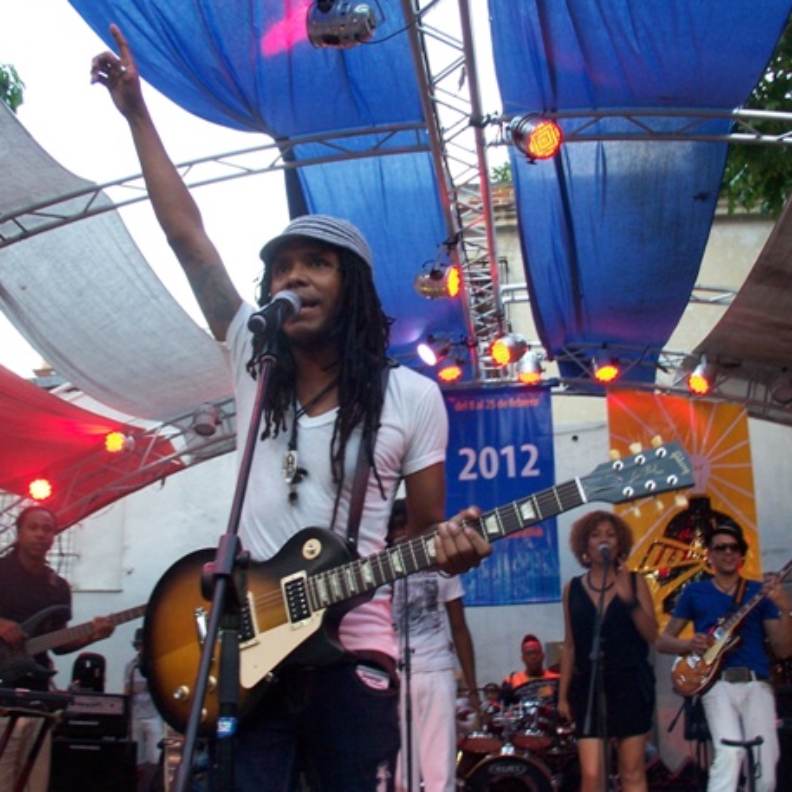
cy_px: 399
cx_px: 418
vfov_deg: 36.1
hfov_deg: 36.0
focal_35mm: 47
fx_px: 1217
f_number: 2.8
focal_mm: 6.3
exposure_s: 1/20
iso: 140
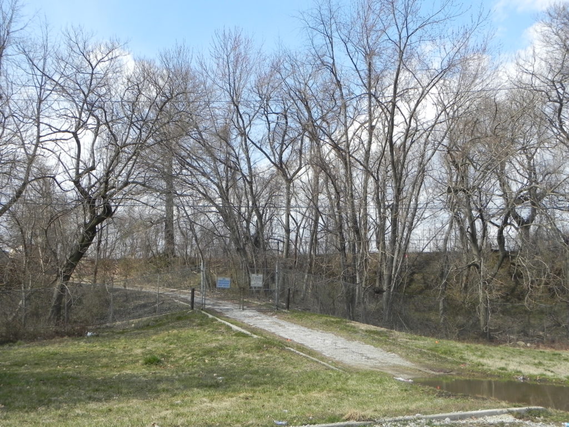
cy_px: 214
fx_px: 674
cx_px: 284
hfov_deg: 45.8
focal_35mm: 41
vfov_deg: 35.1
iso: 160
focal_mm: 7.3
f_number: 6.3
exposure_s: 1/300
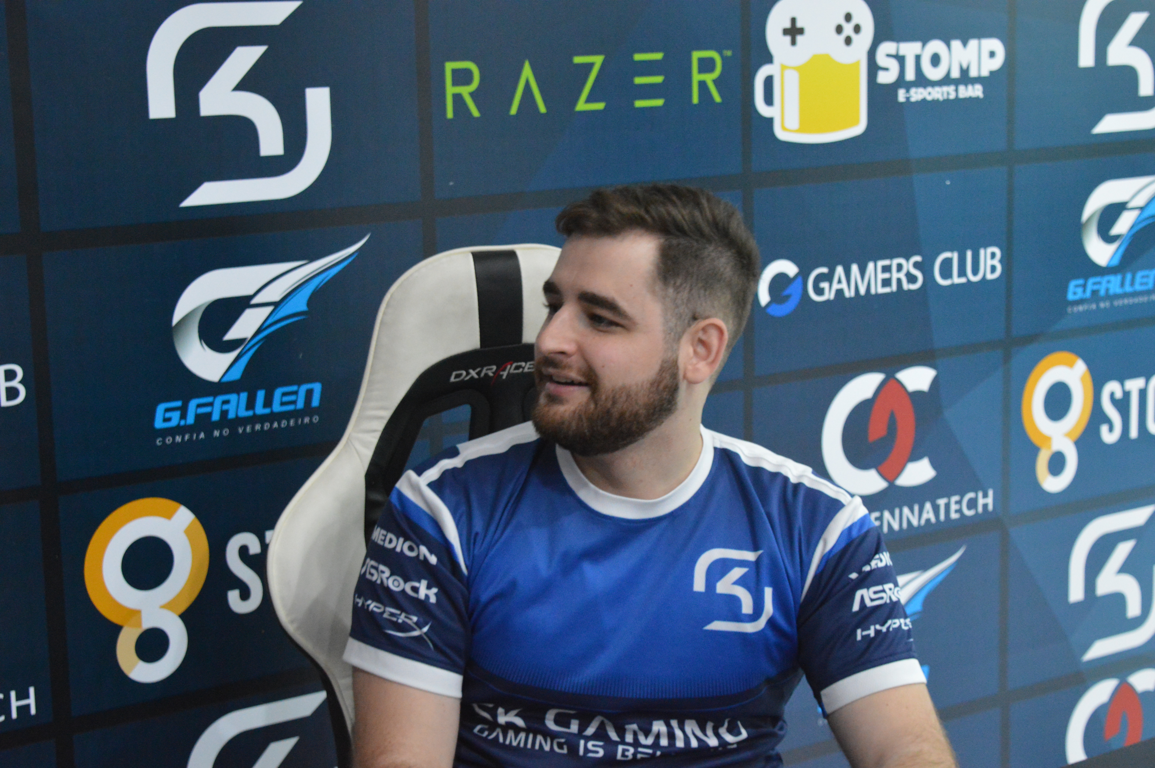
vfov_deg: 19.7
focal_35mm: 69
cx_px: 578
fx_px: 2212
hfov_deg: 29.3
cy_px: 384
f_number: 5
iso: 3200
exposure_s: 1/30
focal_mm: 46
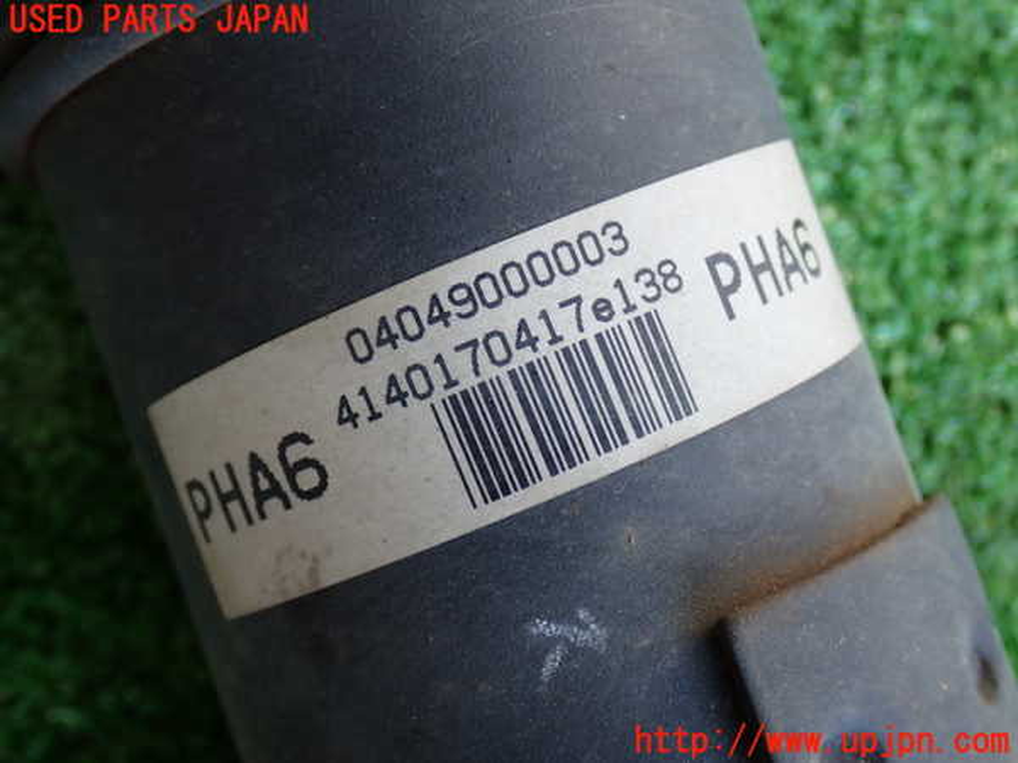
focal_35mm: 47
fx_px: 1382
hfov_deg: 40.4
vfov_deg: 30.9
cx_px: 509
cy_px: 382
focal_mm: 8.4
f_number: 3.1
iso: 200
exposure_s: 1/60
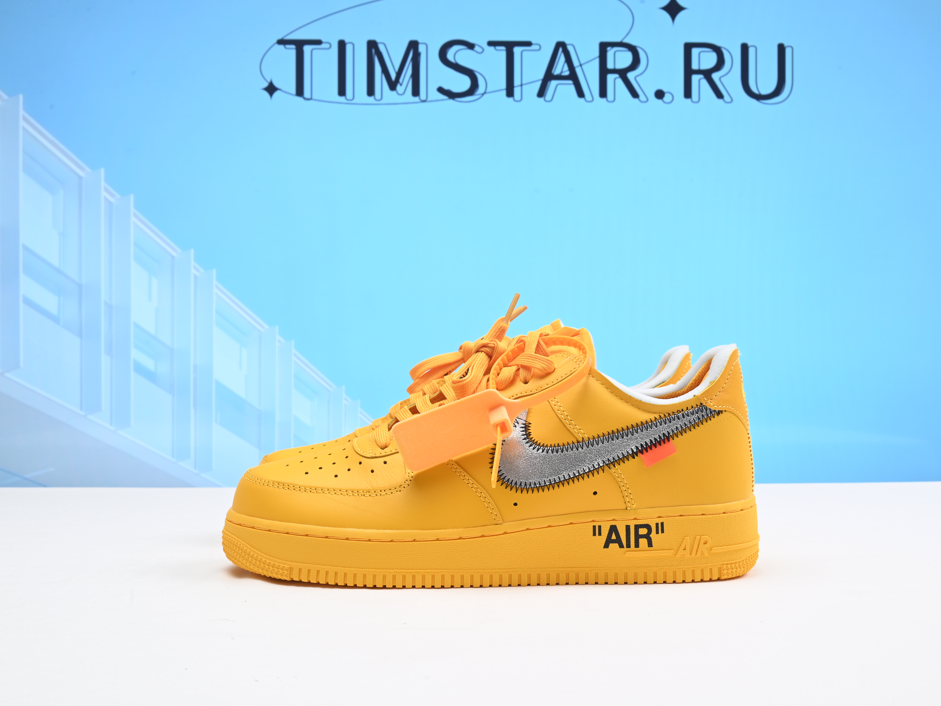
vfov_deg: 35.1
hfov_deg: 45.8
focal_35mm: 41
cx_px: 496
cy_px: 359
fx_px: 1115
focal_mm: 37
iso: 100
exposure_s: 1/2
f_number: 16
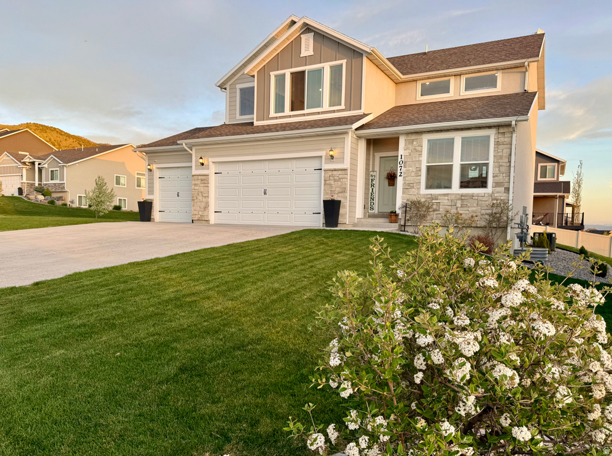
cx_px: 306
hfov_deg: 71.7
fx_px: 423
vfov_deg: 56.6
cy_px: 228
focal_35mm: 24
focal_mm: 6.76
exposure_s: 1/273
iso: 64
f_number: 1.78
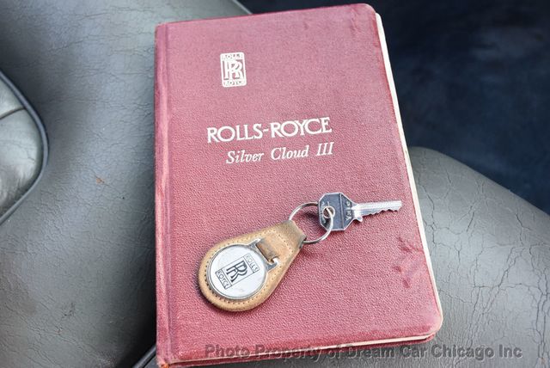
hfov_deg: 43.6
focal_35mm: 45
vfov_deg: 29.9
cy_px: 184
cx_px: 275
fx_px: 688
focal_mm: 30
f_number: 5.6
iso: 800
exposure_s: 1/125
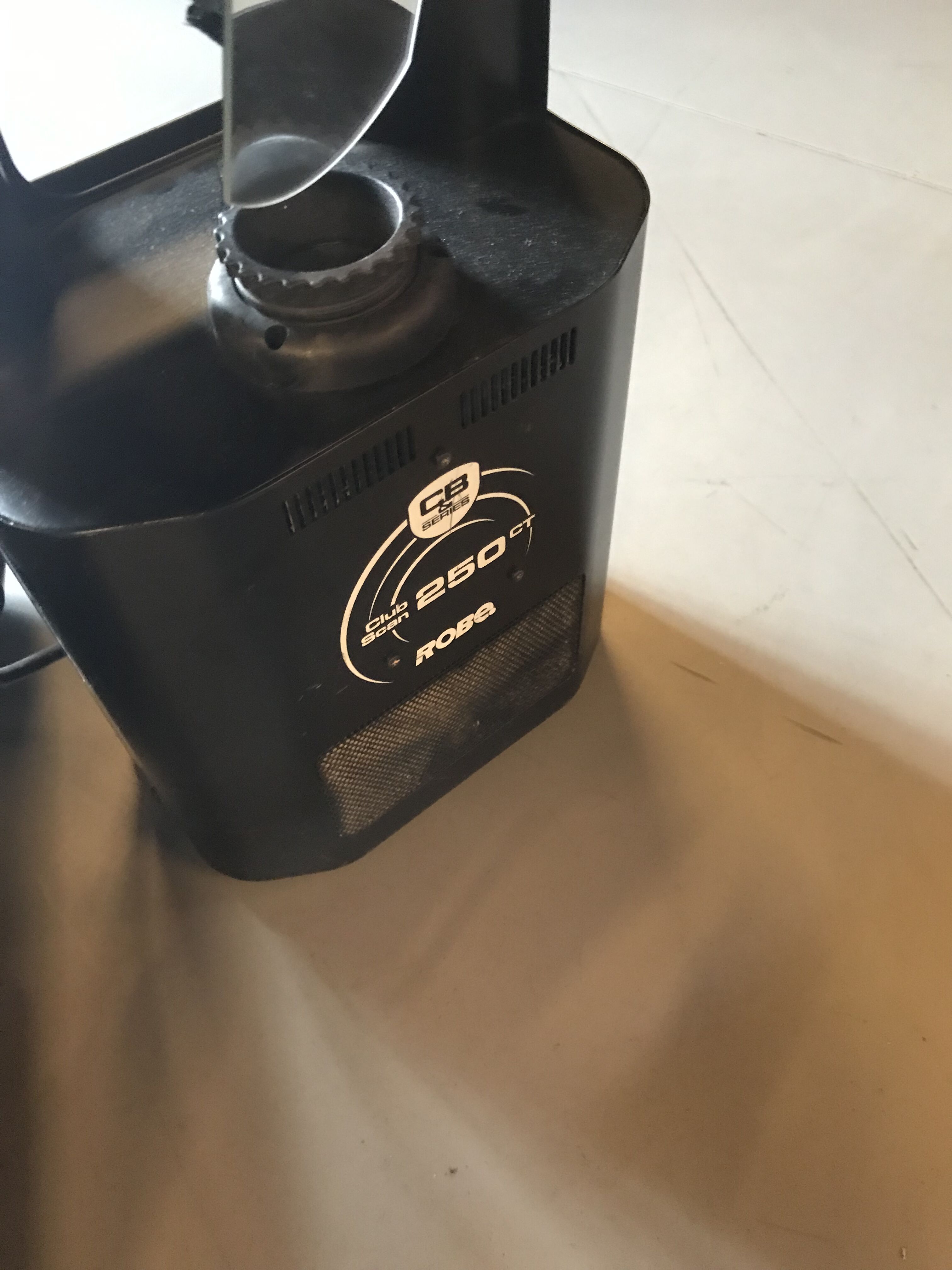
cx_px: 476
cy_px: 635
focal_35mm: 28
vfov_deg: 63.4
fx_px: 1027
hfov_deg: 49.7
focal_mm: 3.99
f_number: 1.8
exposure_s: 1/7
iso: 100
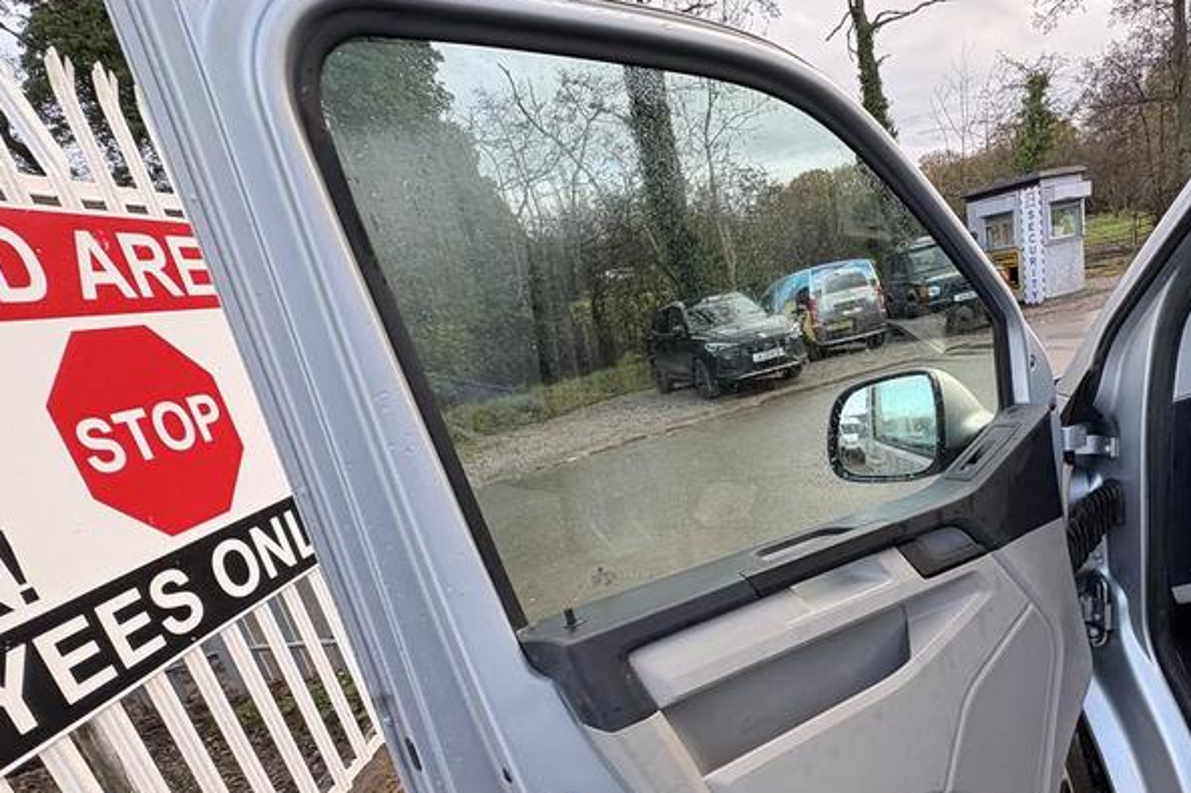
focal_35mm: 22
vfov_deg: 55.9
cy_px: 534
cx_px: 785
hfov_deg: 76.3
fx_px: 728
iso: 64
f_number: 2.2
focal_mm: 2.22
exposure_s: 1/99
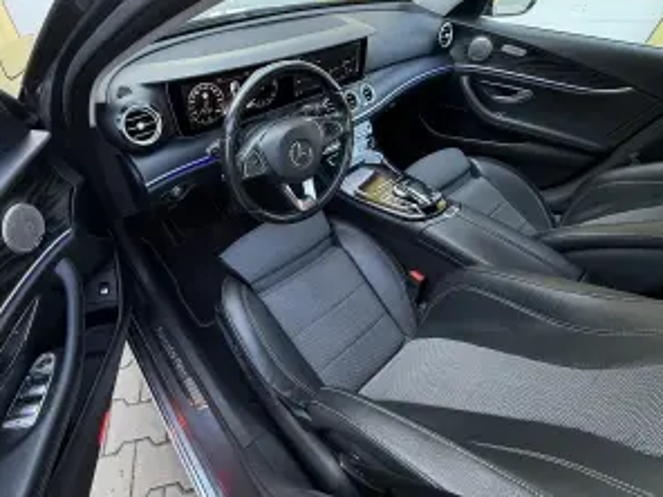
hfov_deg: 90.4
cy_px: 217
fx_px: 326
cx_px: 284
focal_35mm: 17
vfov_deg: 74.4
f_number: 2.2
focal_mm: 2.22
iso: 125
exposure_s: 1/99
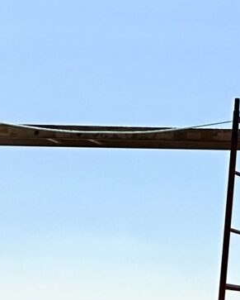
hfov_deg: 8.1
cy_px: 138
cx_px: 699
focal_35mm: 165
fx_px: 1463
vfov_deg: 11.7
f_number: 1.78
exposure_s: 1/8929
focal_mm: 6.86
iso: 80
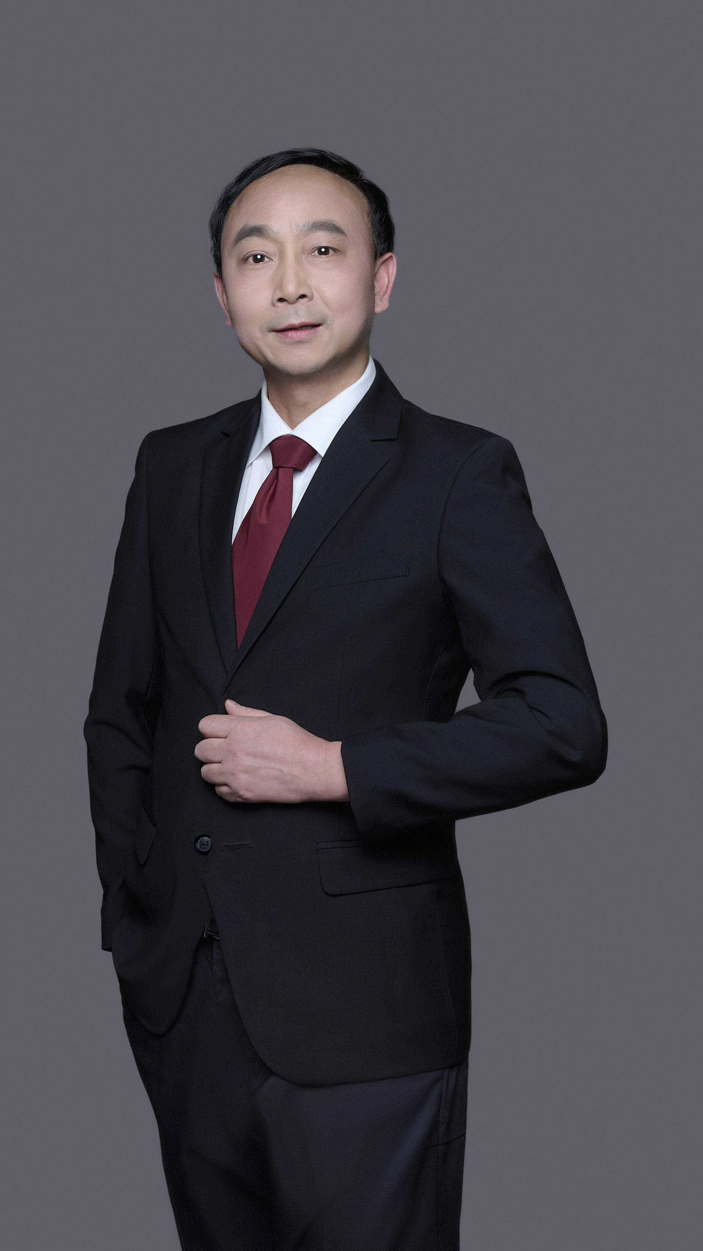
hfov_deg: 19.7
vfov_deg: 34.4
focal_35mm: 61
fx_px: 2021
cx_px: 310
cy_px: 625
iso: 79
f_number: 8
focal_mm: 39
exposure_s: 1/160
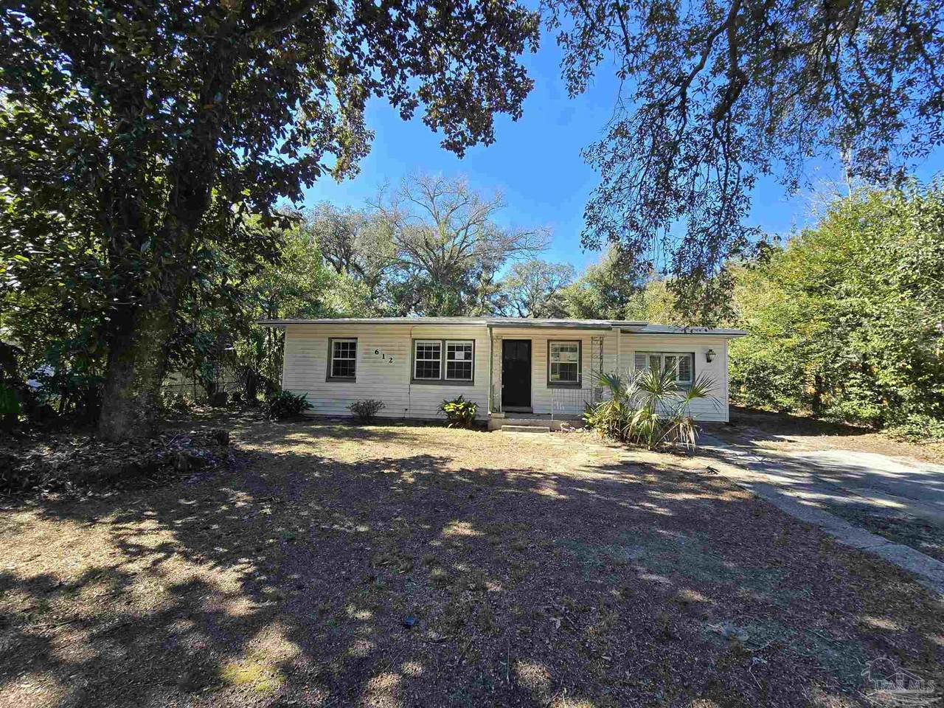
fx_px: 355
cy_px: 354
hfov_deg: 106.2
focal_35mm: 13
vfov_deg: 89.9
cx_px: 472
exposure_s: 1/647
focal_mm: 2.2
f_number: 2.2
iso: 50
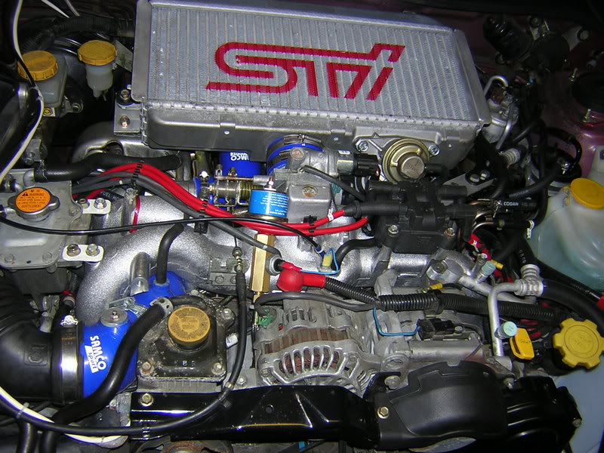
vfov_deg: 39.7
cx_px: 302
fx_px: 628
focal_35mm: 36
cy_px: 226
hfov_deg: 51.4
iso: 100
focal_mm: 4.7
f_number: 2.6
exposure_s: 1/60.1
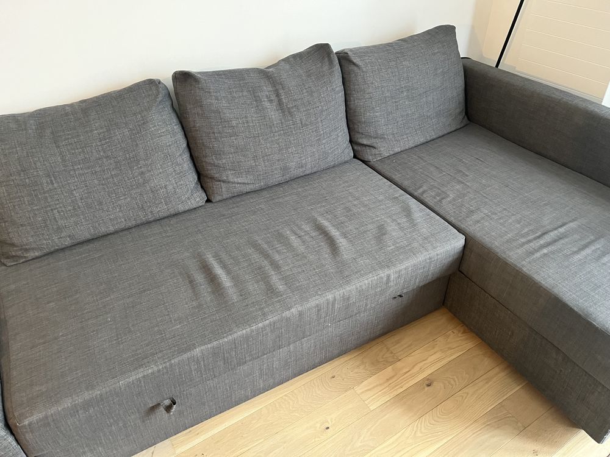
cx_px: 305
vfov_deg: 53.1
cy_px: 228
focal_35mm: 26
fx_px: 458
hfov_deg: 67.3
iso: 500
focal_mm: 5.1
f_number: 1.6
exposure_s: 1/53
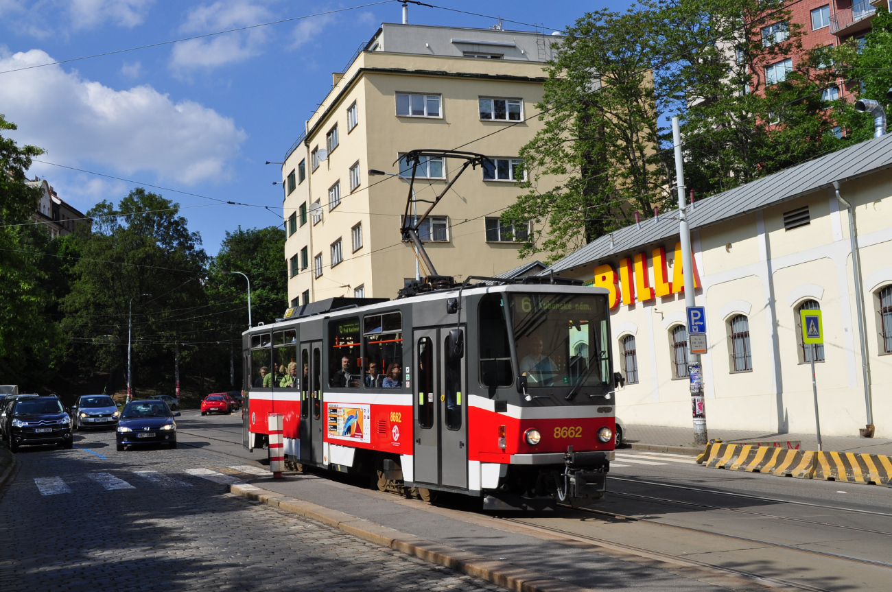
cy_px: 296
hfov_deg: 41.2
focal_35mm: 48
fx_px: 1188
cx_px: 446
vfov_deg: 28.0
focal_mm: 32
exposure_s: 1/250
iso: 200
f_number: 13
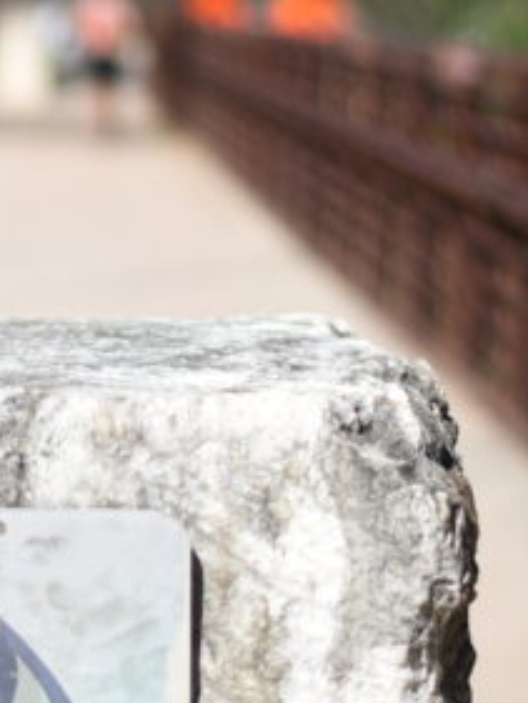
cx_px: -50
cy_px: 215
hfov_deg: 8.4
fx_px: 3556
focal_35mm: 175
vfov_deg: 11.3
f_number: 1.8
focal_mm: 50
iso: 100
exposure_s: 1/4000
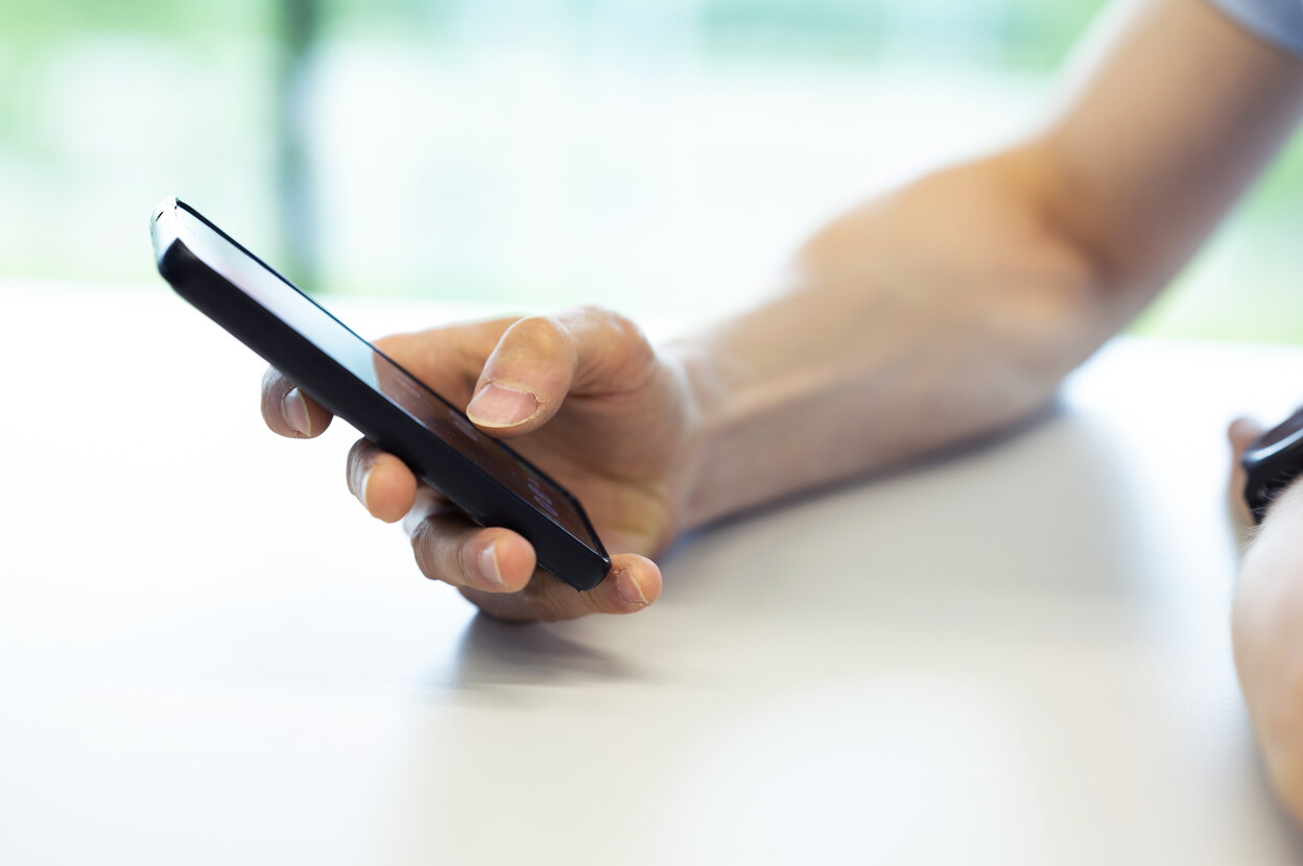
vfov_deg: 16.0
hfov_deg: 23.9
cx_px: 652
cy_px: 433
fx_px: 3074
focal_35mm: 85
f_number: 2.5
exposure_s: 1/200
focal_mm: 85
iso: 400
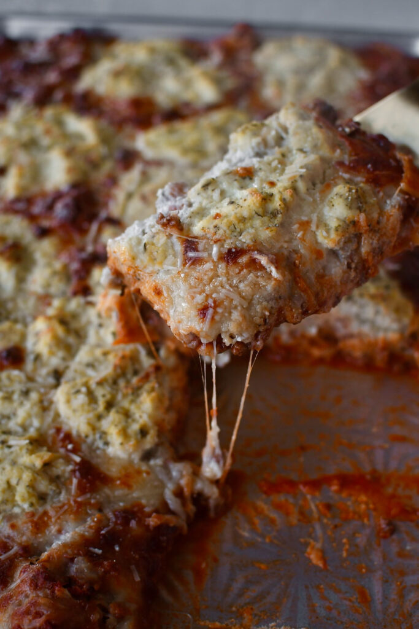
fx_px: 907
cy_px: 314
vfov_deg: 38.2
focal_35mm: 52
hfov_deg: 26.0
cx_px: 210
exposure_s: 1/160
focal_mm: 35
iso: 640
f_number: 4
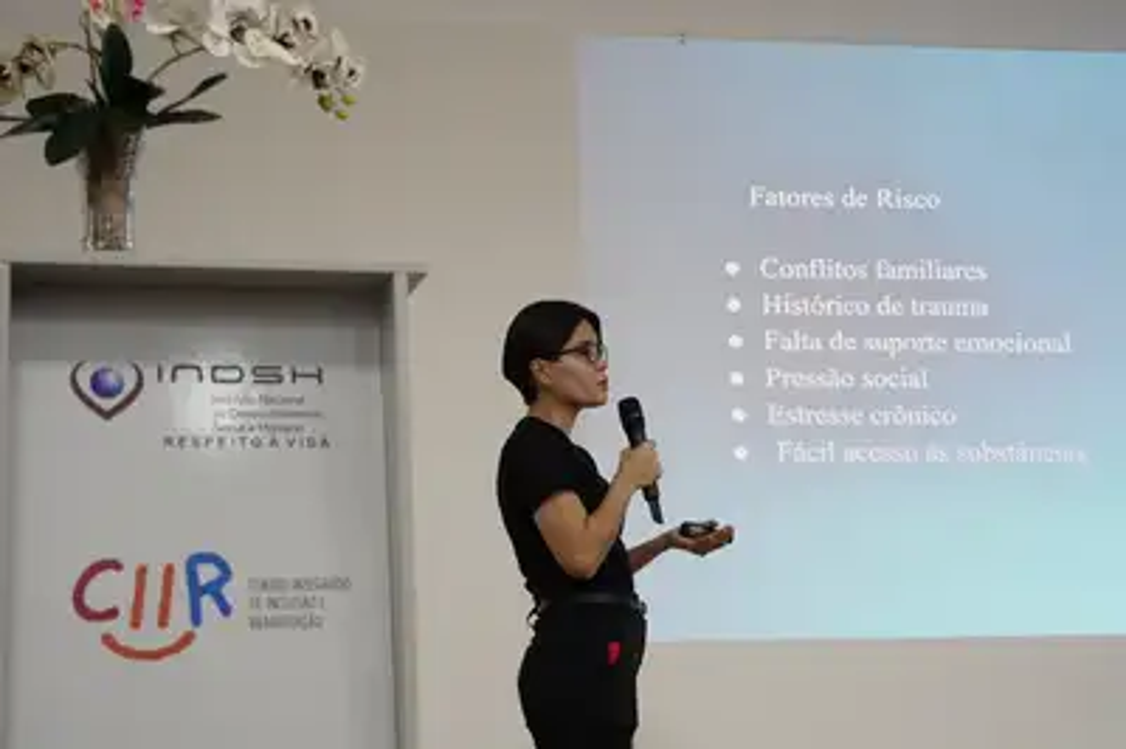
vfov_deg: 18.0
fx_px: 2363
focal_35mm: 76
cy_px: 374
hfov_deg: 26.8
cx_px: 563
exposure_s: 1/160
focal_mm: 50.4
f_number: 2.8
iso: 1600
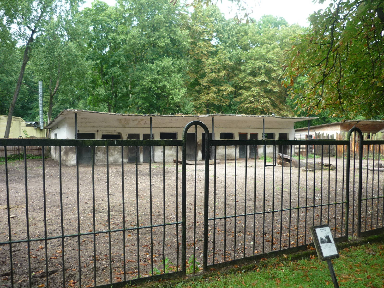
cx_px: 192
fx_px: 366
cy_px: 144
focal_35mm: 33
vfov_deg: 42.9
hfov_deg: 55.4
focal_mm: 5.5
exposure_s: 1/30
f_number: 2.8
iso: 100
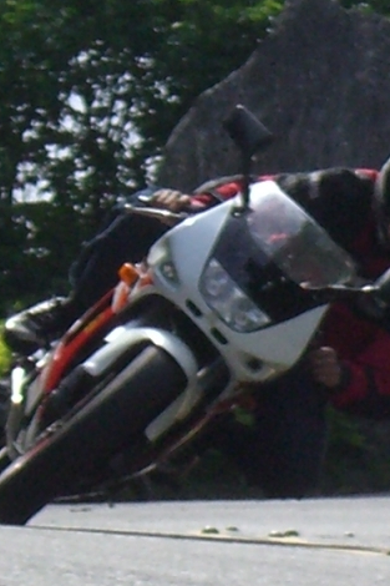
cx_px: 222
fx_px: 2374
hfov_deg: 9.4
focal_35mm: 146
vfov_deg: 14.1
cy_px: 276
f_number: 4.6
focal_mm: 15.3
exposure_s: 1/800
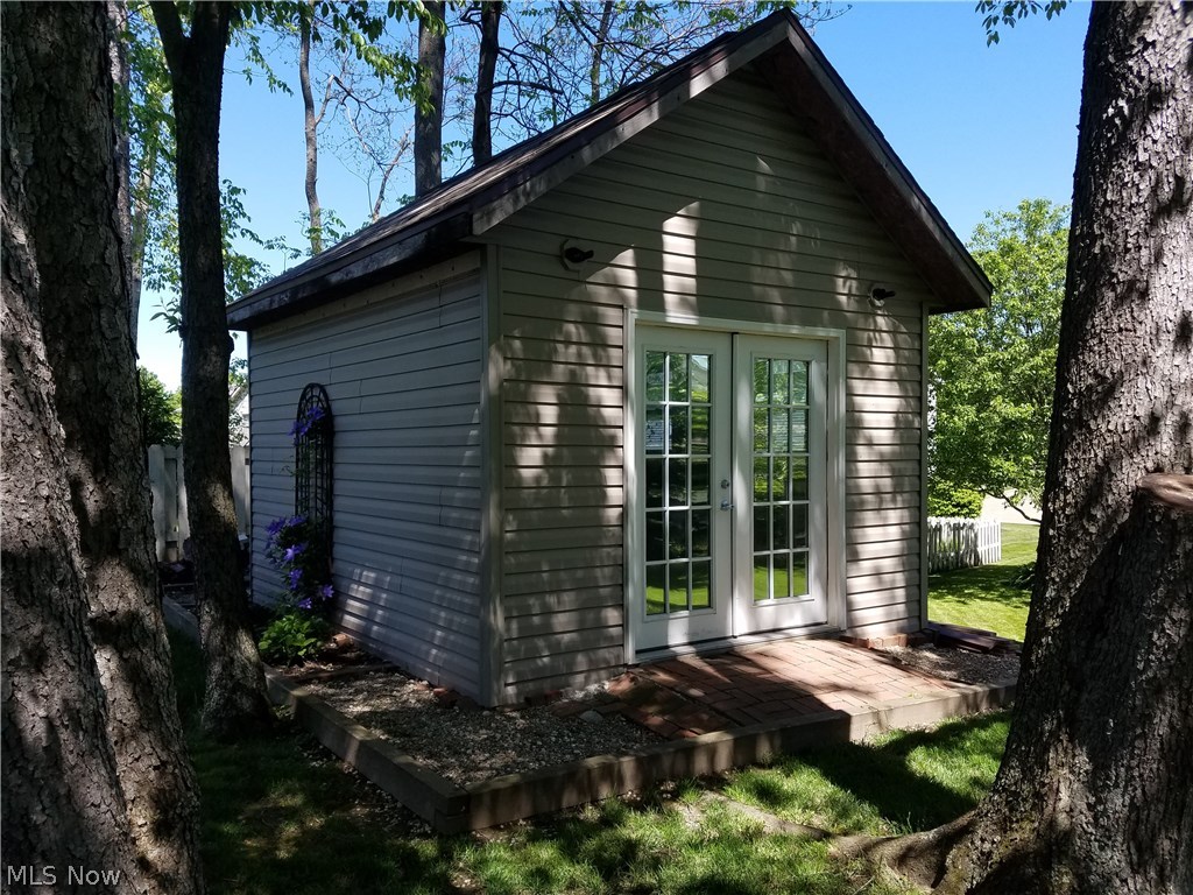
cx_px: 596
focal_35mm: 26
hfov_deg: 67.3
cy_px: 448
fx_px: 896
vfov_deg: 53.1
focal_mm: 4.2
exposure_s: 1/976
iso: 50
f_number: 1.7
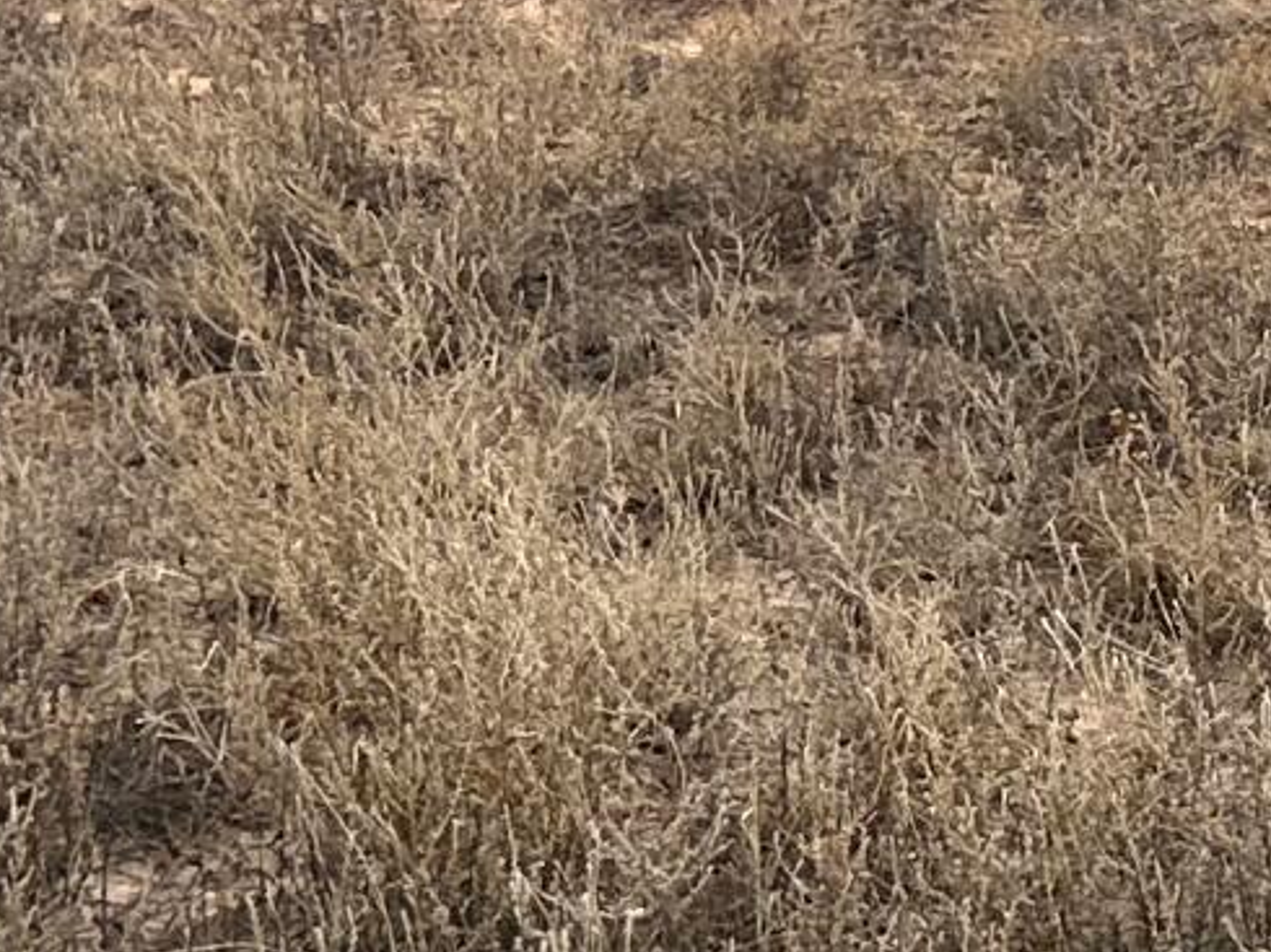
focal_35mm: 147
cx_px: 1572
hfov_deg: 13.1
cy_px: -174
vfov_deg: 9.9
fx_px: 5395
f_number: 1.78
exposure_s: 1/5848
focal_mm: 6.86
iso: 80
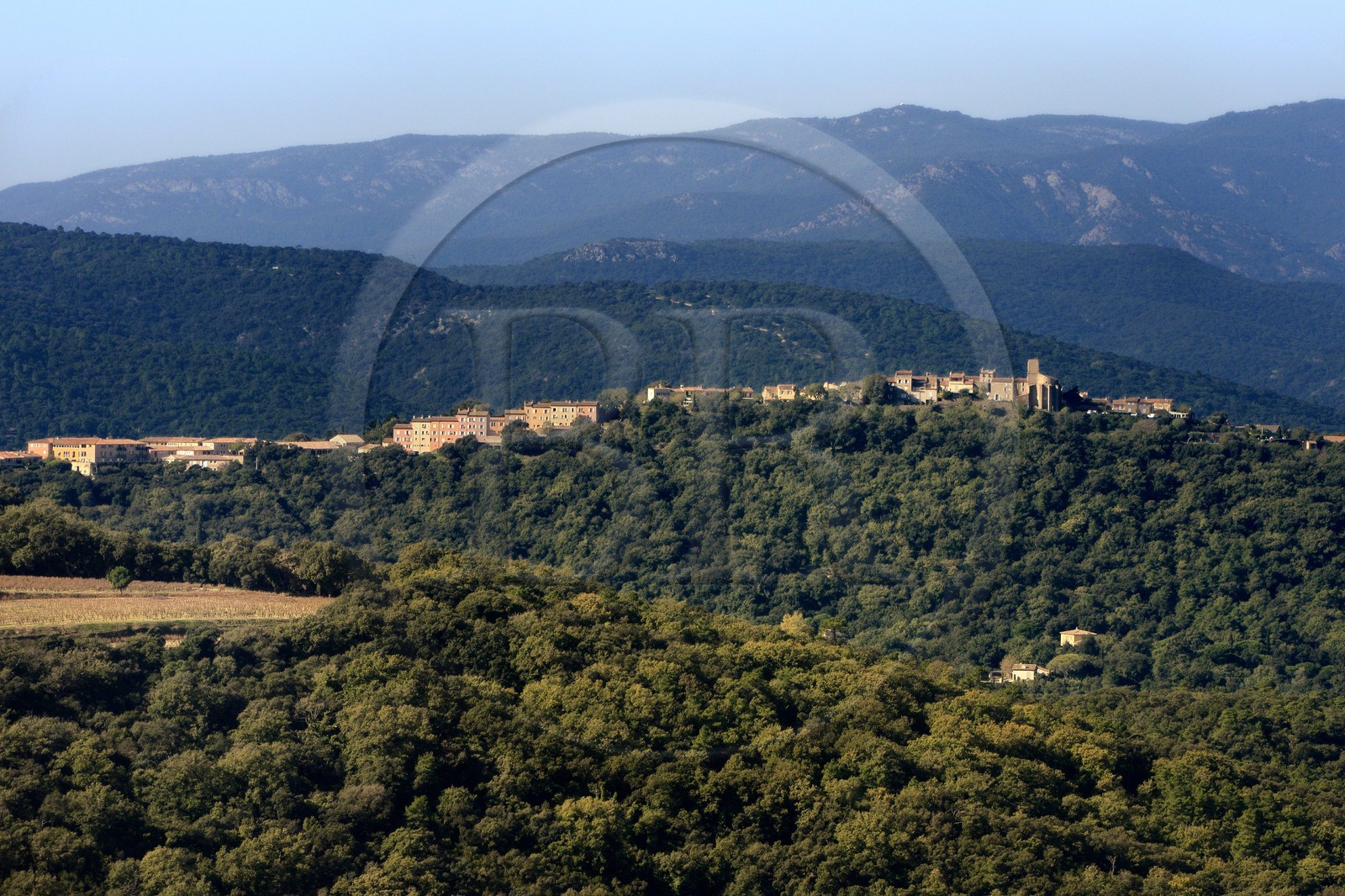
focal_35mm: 200
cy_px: 448
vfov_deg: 6.9
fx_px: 7470
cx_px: 672
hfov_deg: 10.3
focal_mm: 200
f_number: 11
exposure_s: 1/1250
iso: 800
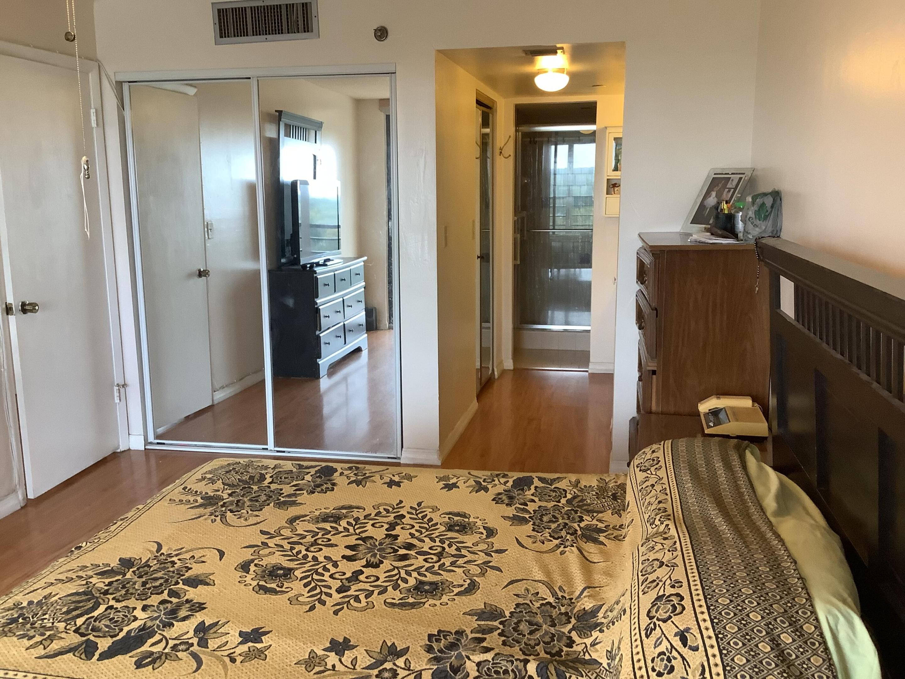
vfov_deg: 45.4
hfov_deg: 58.4
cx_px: 452
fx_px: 810
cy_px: 340
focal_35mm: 31
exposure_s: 1/60
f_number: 2.4
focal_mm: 3.3
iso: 200
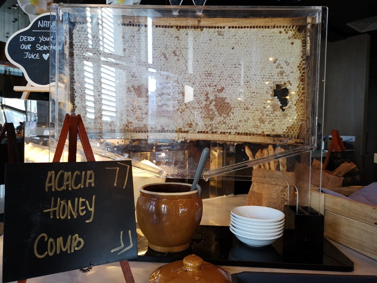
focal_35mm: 27
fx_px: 294
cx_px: 188
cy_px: 142
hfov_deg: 65.3
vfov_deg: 51.4
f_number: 1.8
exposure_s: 1/100
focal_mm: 3.95
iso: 320
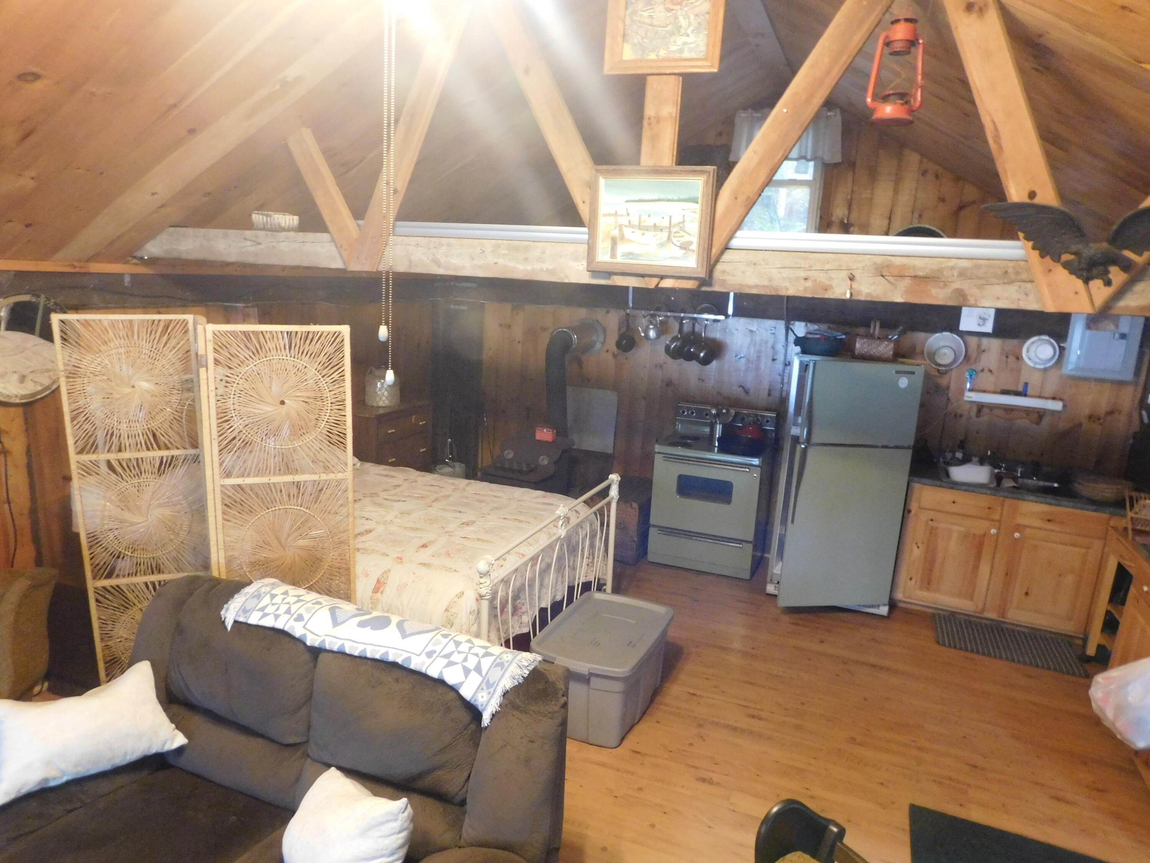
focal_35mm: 23
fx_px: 764
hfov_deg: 73.9
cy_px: 432
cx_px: 575
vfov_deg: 58.9
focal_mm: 4
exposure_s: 1/8
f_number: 3
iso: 500
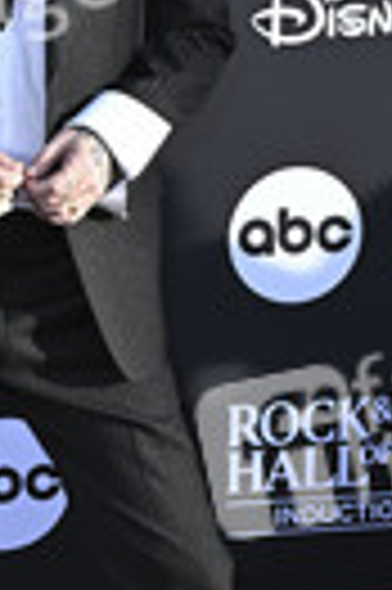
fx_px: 1801
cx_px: 18
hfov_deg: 12.3
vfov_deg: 18.6
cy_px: 207
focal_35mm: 110
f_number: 8
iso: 250
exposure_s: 1/320
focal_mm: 36
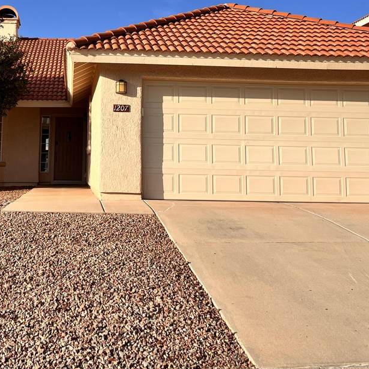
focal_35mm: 48
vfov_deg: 34.5
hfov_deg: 34.9
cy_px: 88
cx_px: 110
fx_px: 579
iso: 50
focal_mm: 5.7
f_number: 1.5
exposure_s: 1/4115
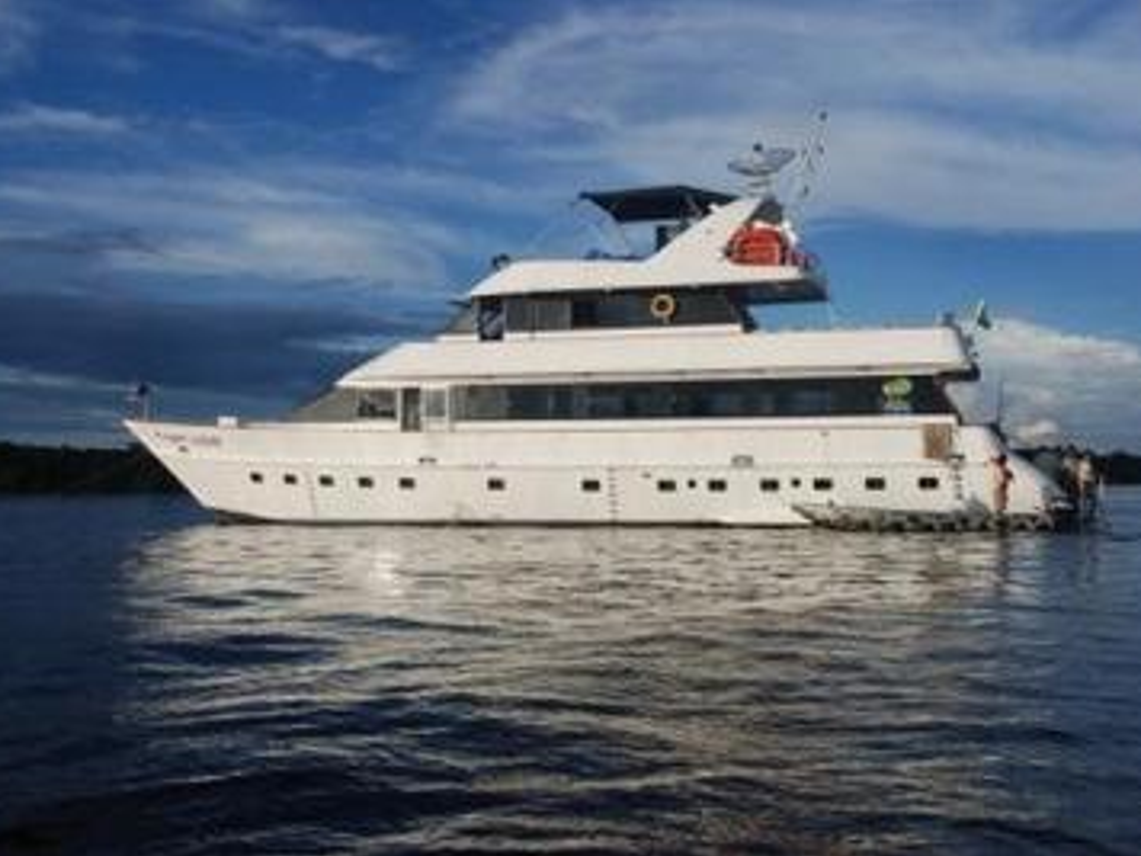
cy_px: 428
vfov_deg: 36.8
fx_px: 1286
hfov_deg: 47.8
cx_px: 599
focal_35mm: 39
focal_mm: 24
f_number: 8
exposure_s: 1/250
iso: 100
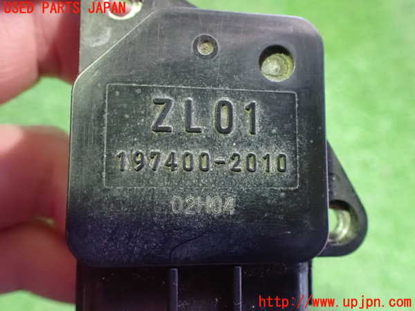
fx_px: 360
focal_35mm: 30
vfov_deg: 46.8
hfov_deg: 60.0
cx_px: 208
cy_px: 156
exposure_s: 1/25
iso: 1600
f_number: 2.3
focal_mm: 5.4
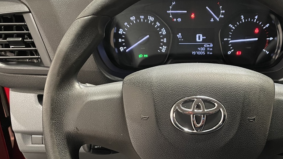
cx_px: 188
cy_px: 109
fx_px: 338
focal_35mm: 45
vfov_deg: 26.4
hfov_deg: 44.8
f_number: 1.6
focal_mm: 4.2
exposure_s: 1/38
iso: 500
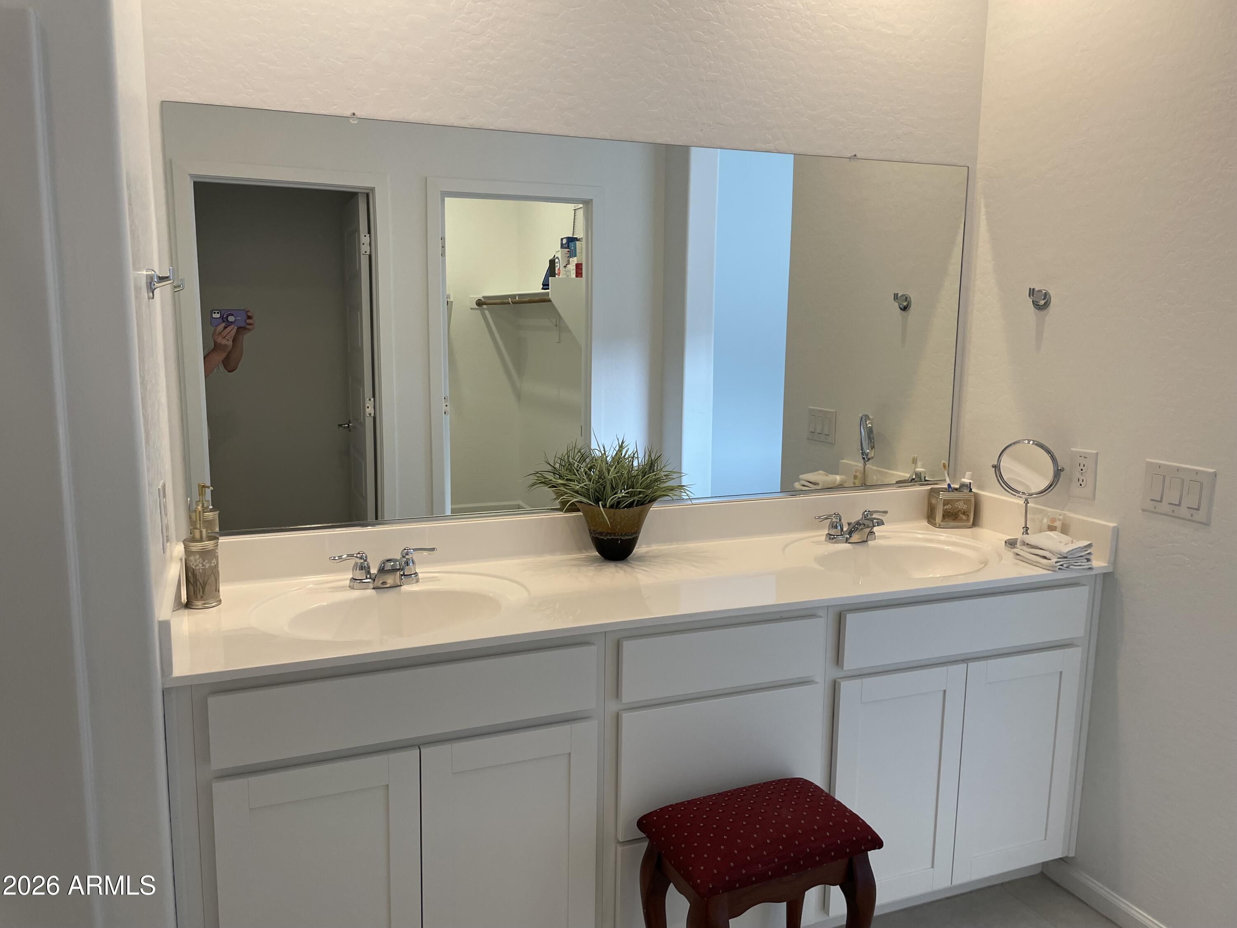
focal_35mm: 26
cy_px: 464
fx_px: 929
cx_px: 618
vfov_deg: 53.1
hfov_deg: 67.3
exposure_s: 1/120
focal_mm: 4.2
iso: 80
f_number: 1.6
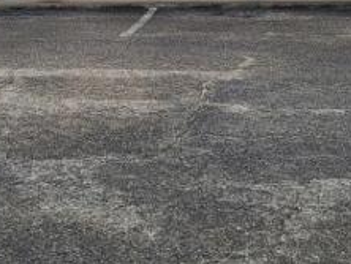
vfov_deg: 12.8
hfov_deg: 18.1
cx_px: 106
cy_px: -172
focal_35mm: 108
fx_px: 1096
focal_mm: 7
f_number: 1.8
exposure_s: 1/292
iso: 20
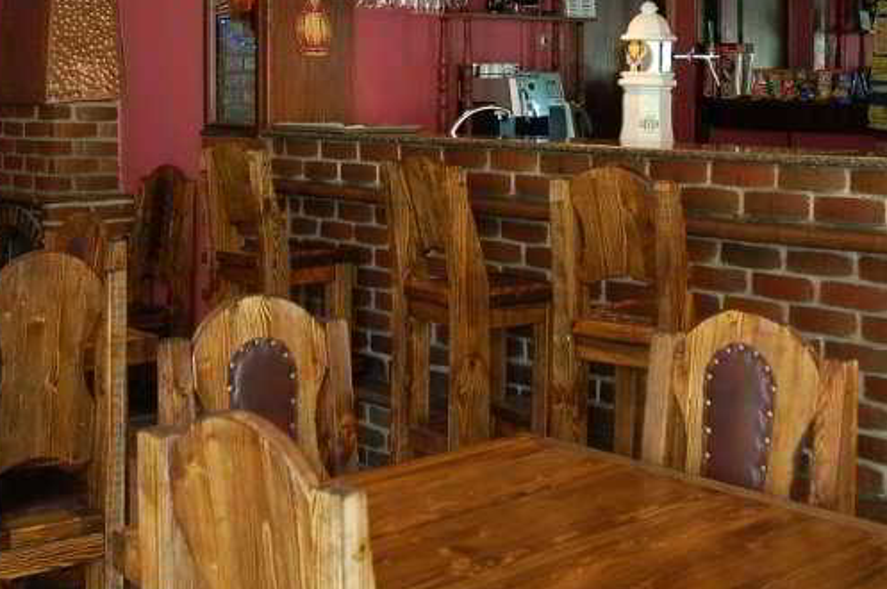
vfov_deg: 23.0
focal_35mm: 58
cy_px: 126
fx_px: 1427
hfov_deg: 34.5
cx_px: 373
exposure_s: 1/13
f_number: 3.8
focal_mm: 24
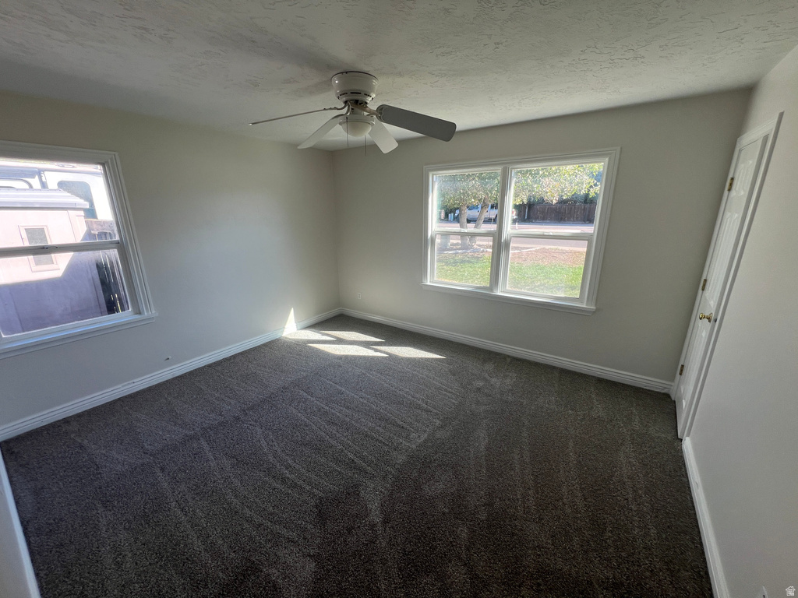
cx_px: 399
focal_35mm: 13
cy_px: 299
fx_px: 300
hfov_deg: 106.2
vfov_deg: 89.9
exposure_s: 1/134
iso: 32
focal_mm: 1.57
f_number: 1.8
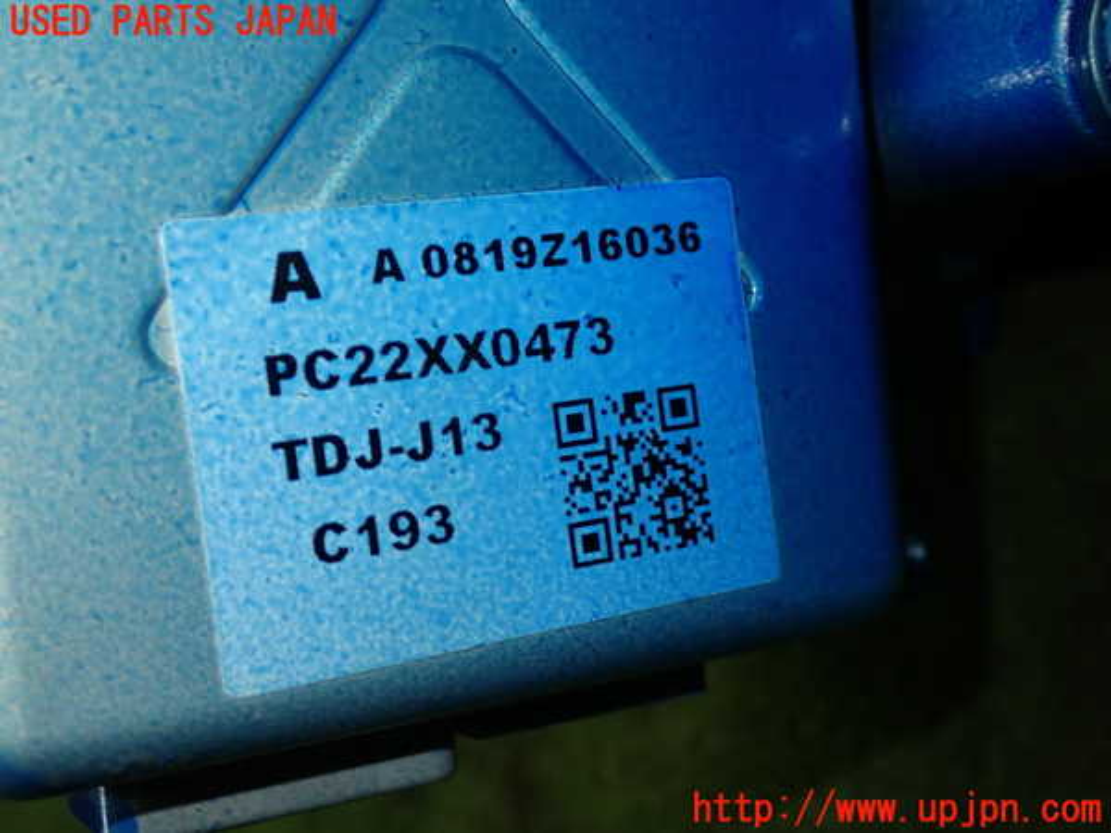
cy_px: 416
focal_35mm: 50
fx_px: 1605
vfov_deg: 29.1
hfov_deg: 38.2
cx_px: 556
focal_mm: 9.01
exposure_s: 1/50
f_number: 3.2
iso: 200
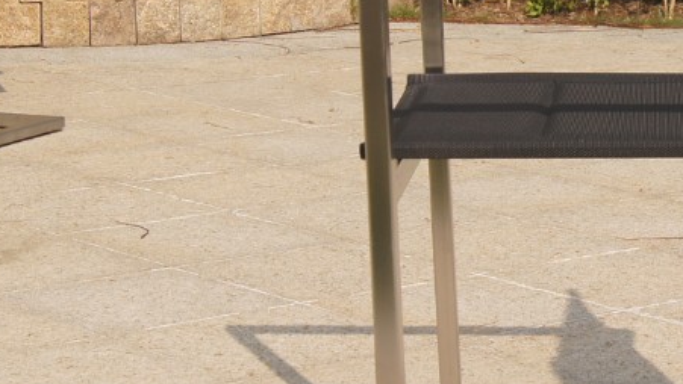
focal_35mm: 156
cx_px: 731
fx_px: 2826
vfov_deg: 7.8
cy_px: 65
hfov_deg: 13.5
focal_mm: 28
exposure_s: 1/250
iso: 100
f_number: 8
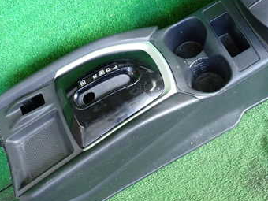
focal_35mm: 53
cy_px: 59
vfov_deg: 27.3
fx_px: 410
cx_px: 187
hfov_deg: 35.7
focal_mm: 5.4
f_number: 2.3
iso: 400
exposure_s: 1/125
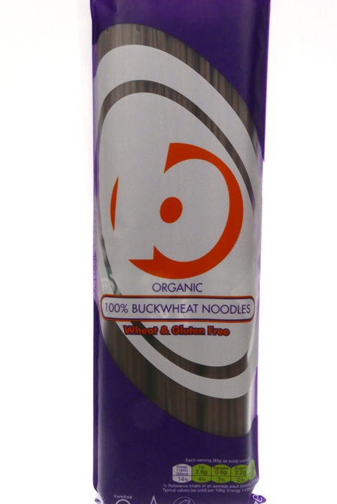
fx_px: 714
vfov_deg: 38.8
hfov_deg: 26.6
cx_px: 168
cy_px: 237
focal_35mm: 51
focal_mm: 19.9
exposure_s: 1/60
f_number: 16
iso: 1600
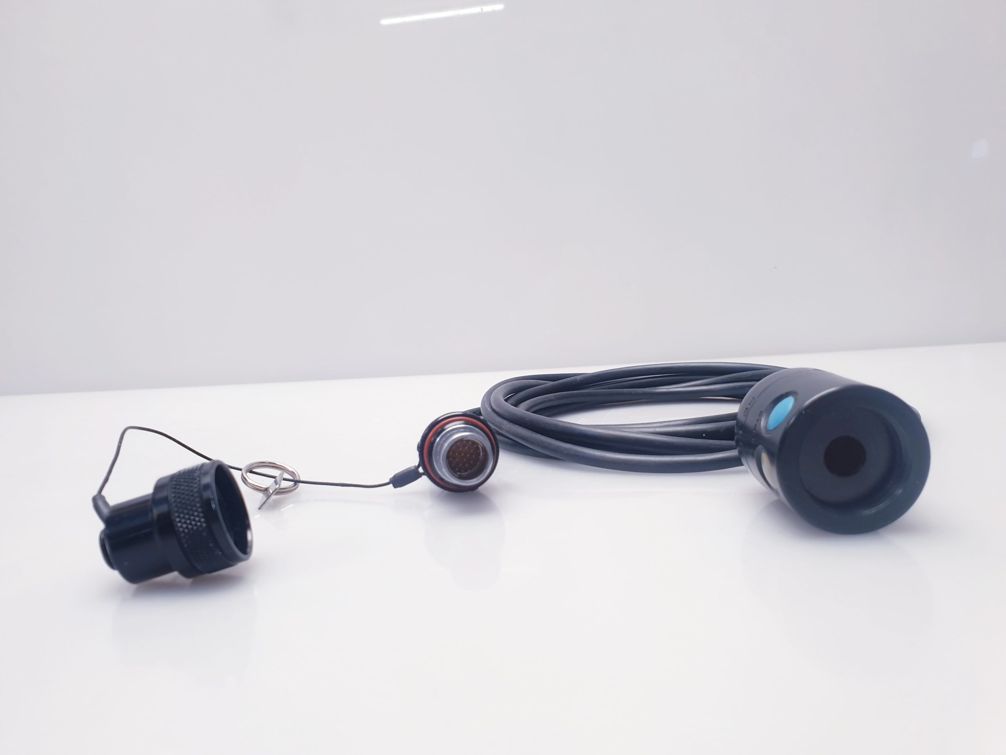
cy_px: 378
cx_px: 503
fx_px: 756
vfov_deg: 53.1
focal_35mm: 26
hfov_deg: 67.3
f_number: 2.4
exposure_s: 1/50
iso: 64
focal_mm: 4.3
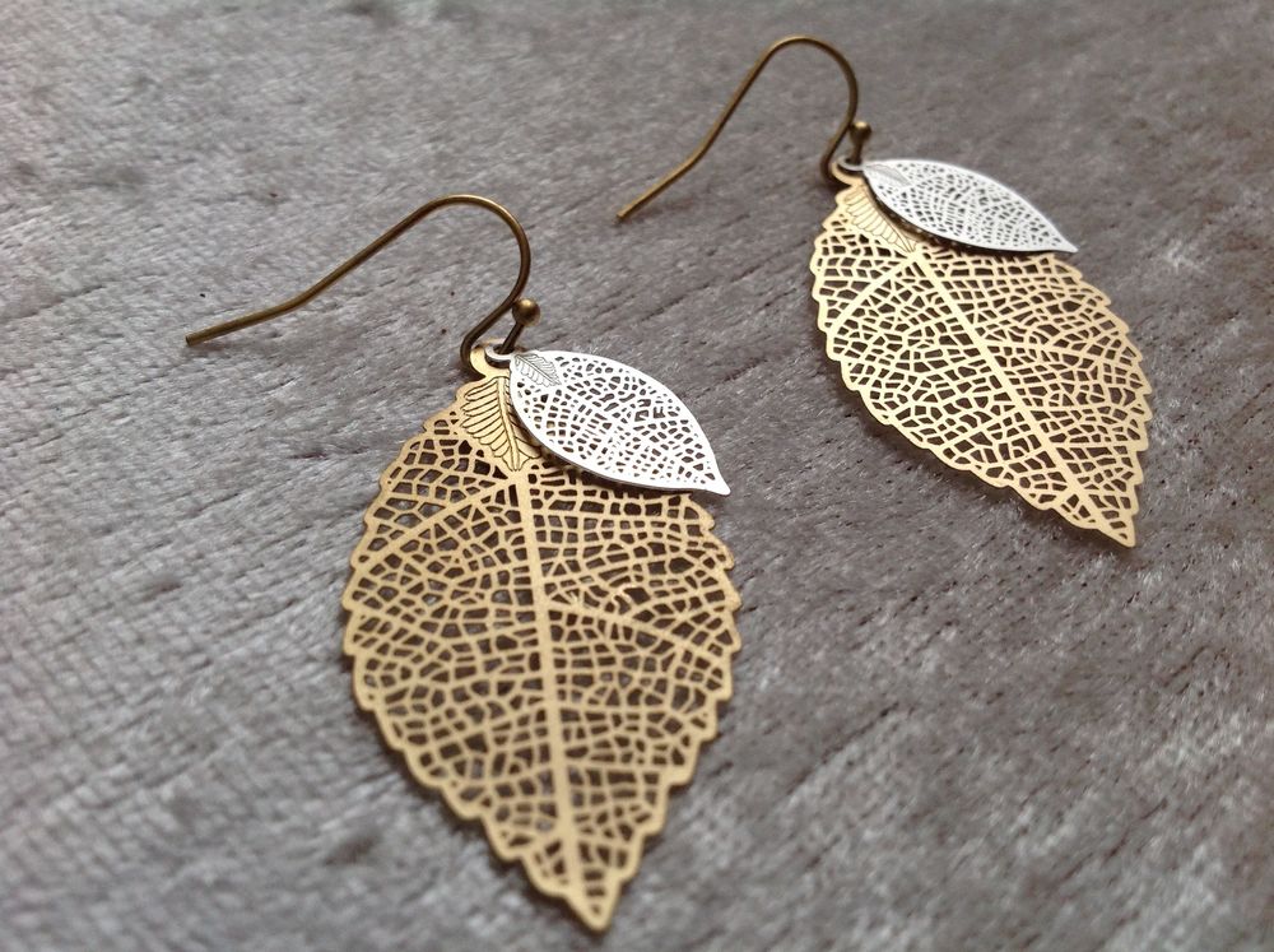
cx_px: 637
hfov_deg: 52.7
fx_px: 1286
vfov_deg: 40.6
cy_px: 476
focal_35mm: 35
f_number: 2.4
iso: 80
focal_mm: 4.28
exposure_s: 1/120
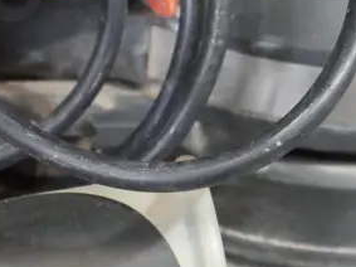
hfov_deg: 12.8
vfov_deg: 9.7
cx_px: -31
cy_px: 23
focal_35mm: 152
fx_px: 1563
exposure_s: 1/60
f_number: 4.6
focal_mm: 21
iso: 2000
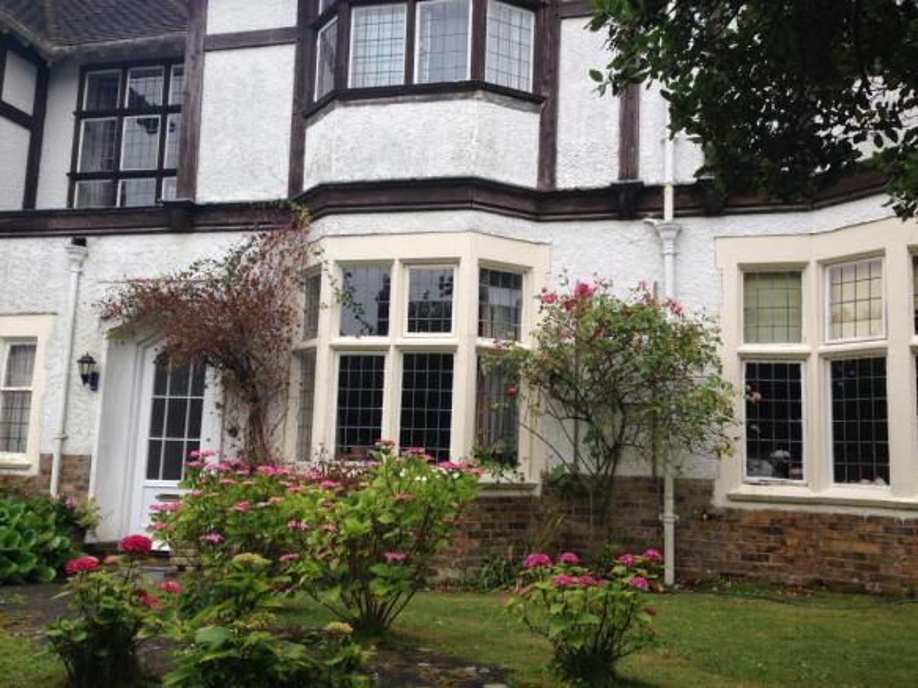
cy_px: 344
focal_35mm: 33
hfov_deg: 55.4
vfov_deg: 42.9
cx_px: 459
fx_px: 875
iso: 50
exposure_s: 1/208
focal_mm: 4.12
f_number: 2.4
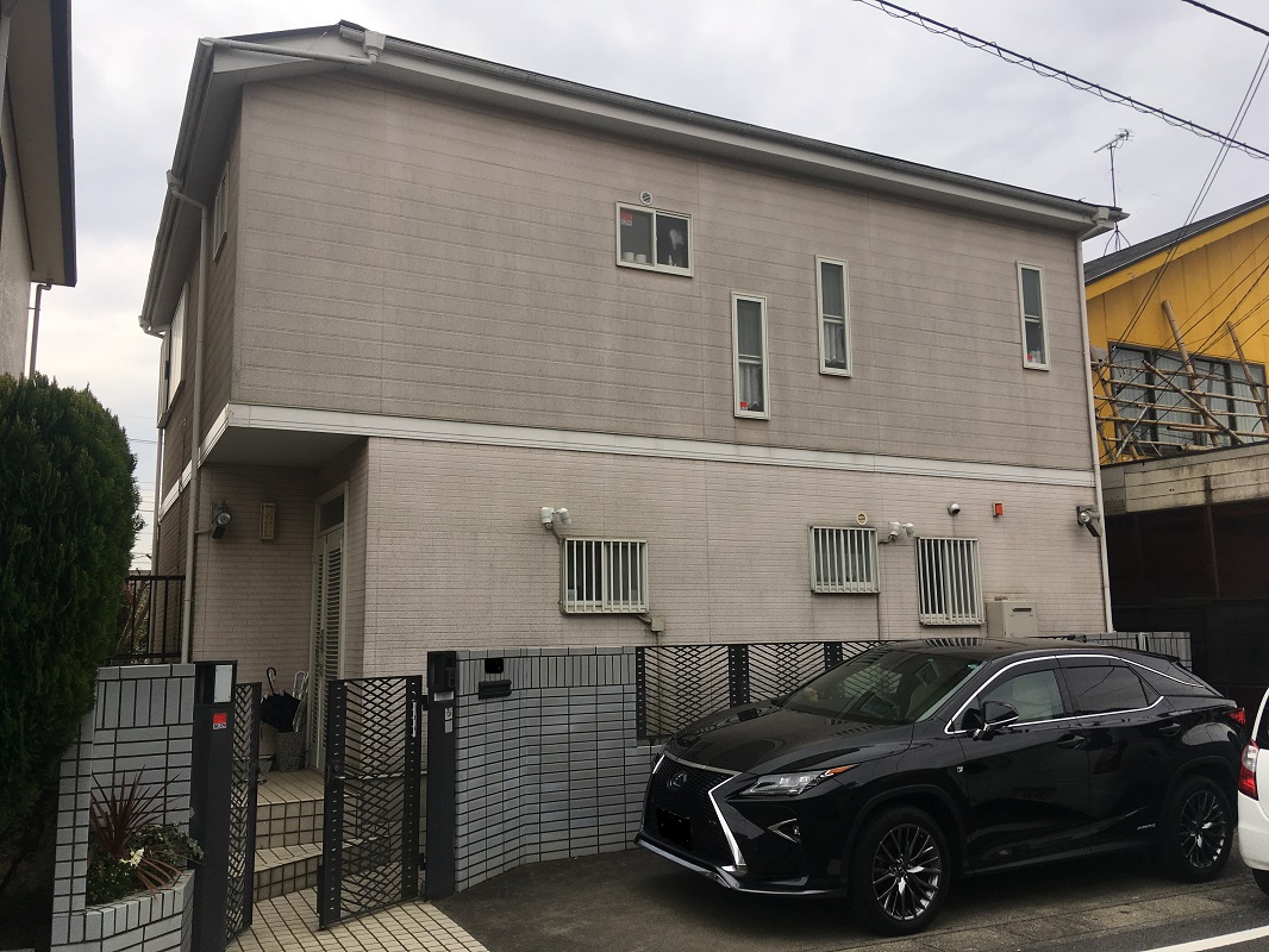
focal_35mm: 29
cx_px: 634
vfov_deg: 48.2
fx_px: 1063
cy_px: 476
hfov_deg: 61.6
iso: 25
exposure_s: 1/398
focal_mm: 4.15
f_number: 2.2
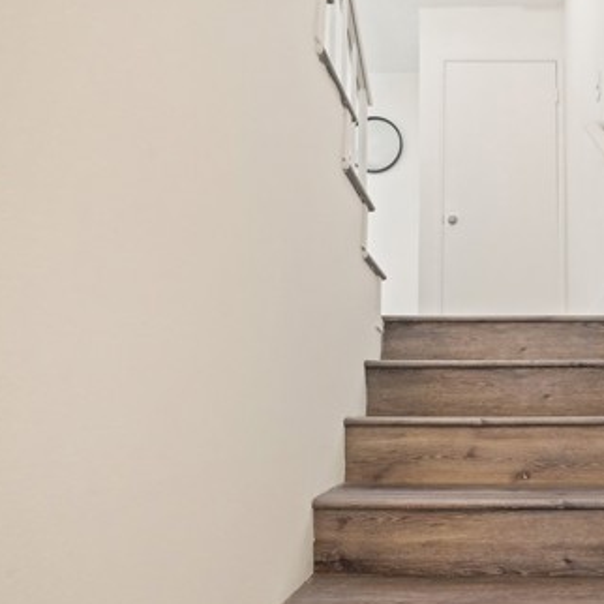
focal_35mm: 27
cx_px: 497
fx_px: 533
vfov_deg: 58.2
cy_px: 384
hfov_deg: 54.3
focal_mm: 16
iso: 5000
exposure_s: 1/8
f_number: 9
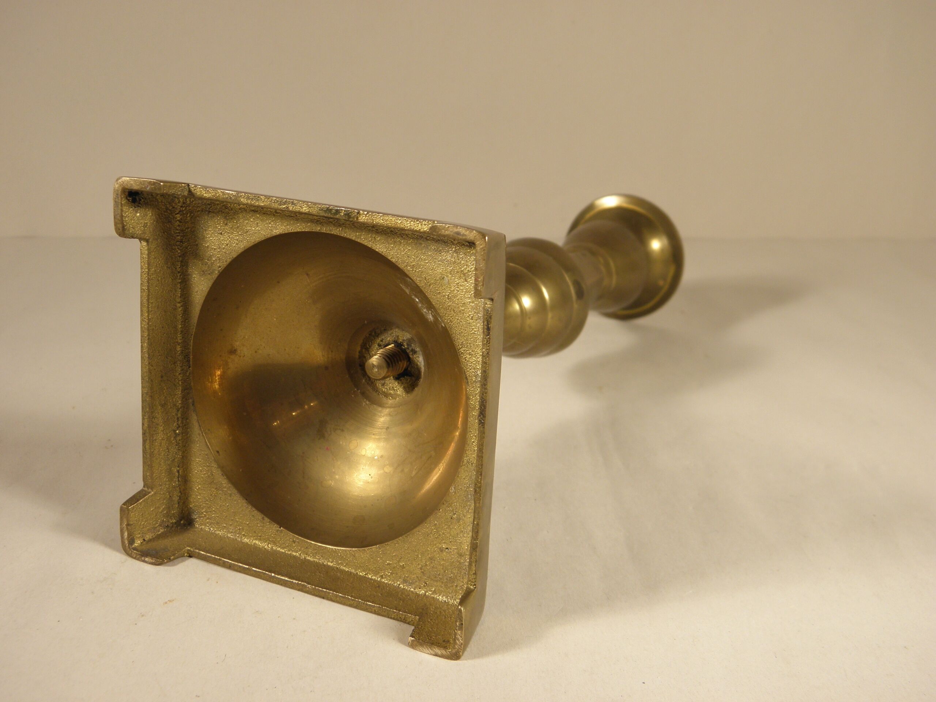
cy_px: 351
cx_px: 468
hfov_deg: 45.8
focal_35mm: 41
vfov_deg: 35.1
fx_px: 1109
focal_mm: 7.5
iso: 100
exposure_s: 1/40
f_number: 3.8
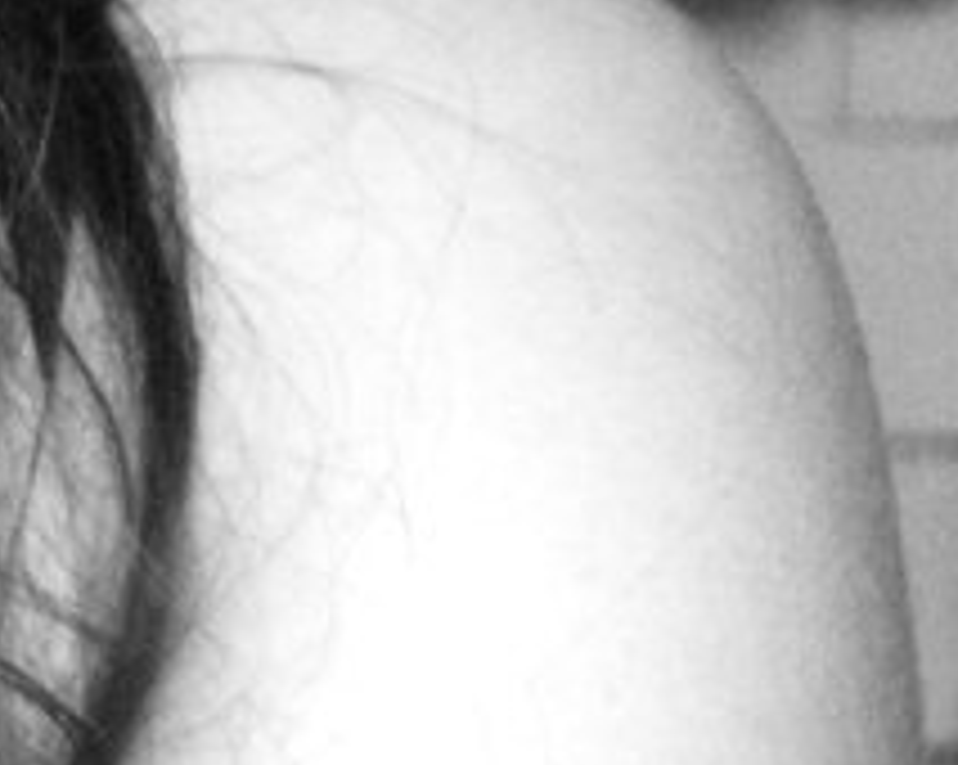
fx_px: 13115
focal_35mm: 463
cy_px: -248
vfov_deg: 3.3
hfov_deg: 4.1
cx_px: -1363
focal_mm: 15.1
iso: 400
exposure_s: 1/10
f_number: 4.2
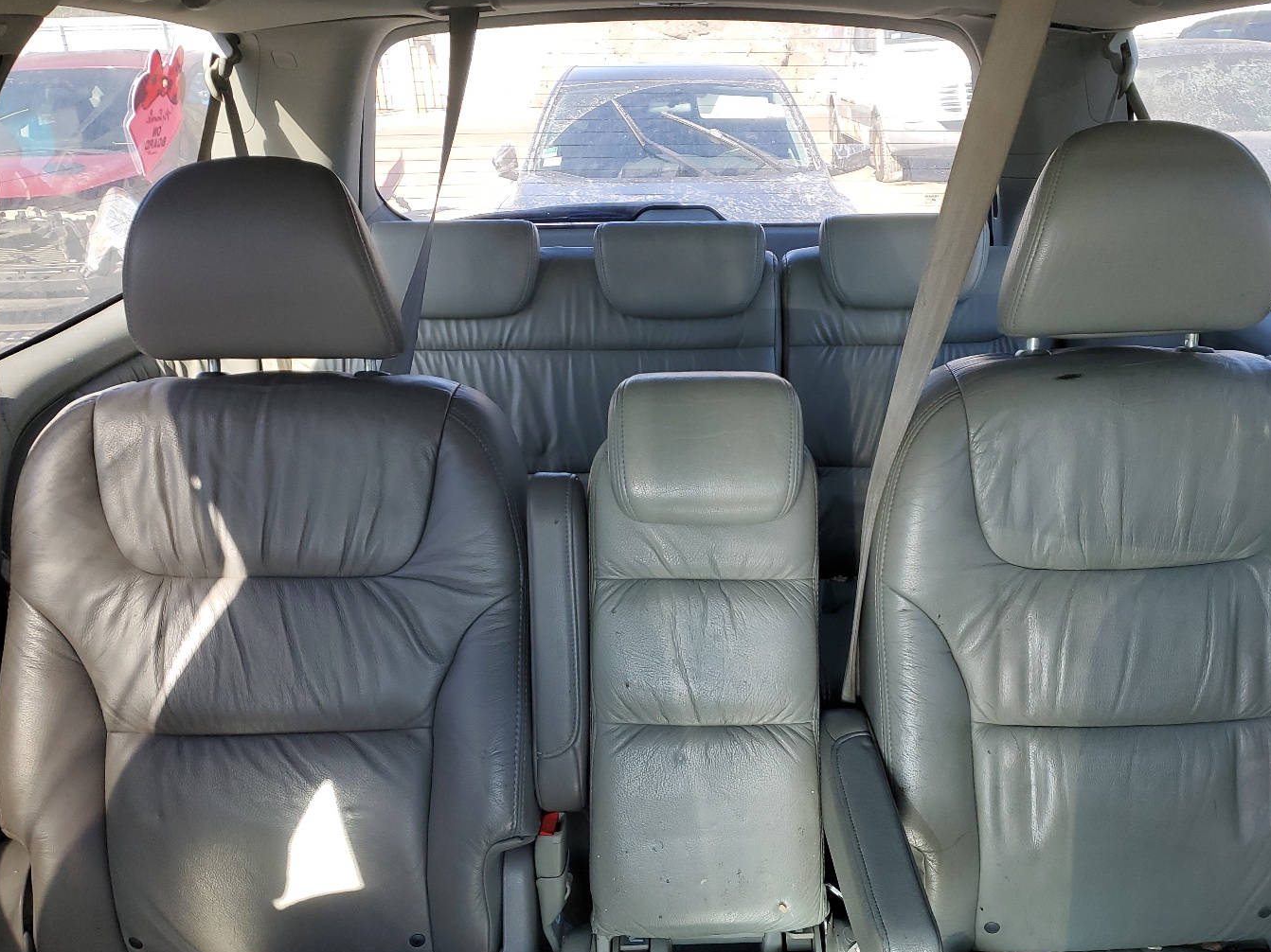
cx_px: 724
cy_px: 557
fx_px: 1138
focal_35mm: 31
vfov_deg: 45.3
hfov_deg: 58.1
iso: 63
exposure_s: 1/120
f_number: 1.5
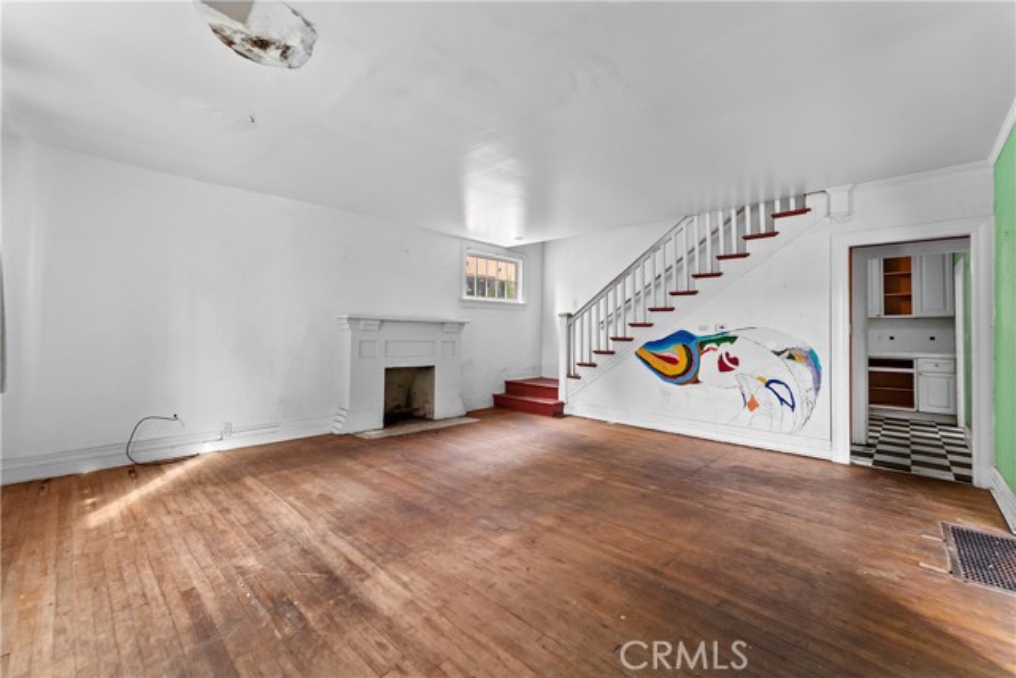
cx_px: 508
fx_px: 395
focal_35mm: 14
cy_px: 339
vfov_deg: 81.2
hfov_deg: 104.2
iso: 1250
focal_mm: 14
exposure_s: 1/15
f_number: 8
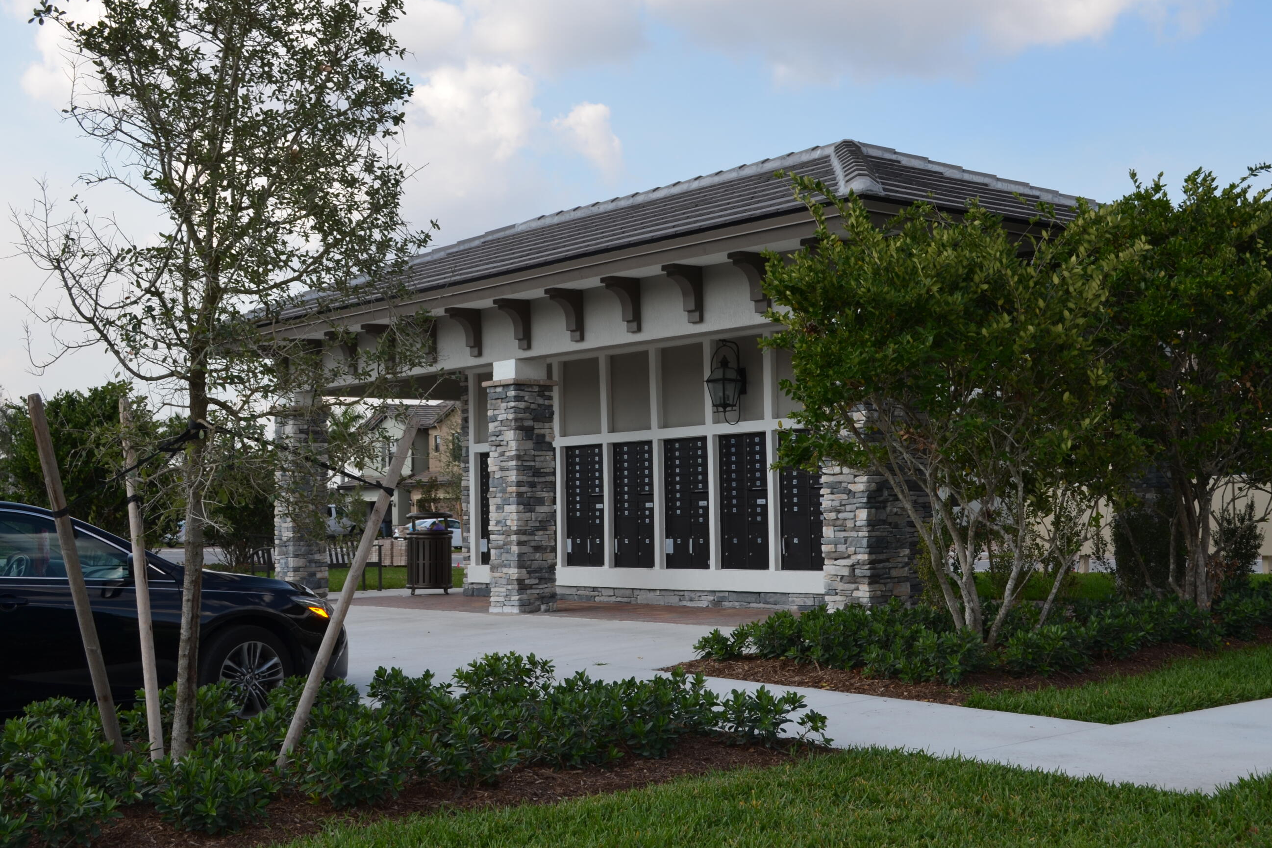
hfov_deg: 43.6
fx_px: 1590
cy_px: 399
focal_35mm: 45
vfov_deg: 29.9
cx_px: 688
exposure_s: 1/200
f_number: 7.1
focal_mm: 26
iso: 100
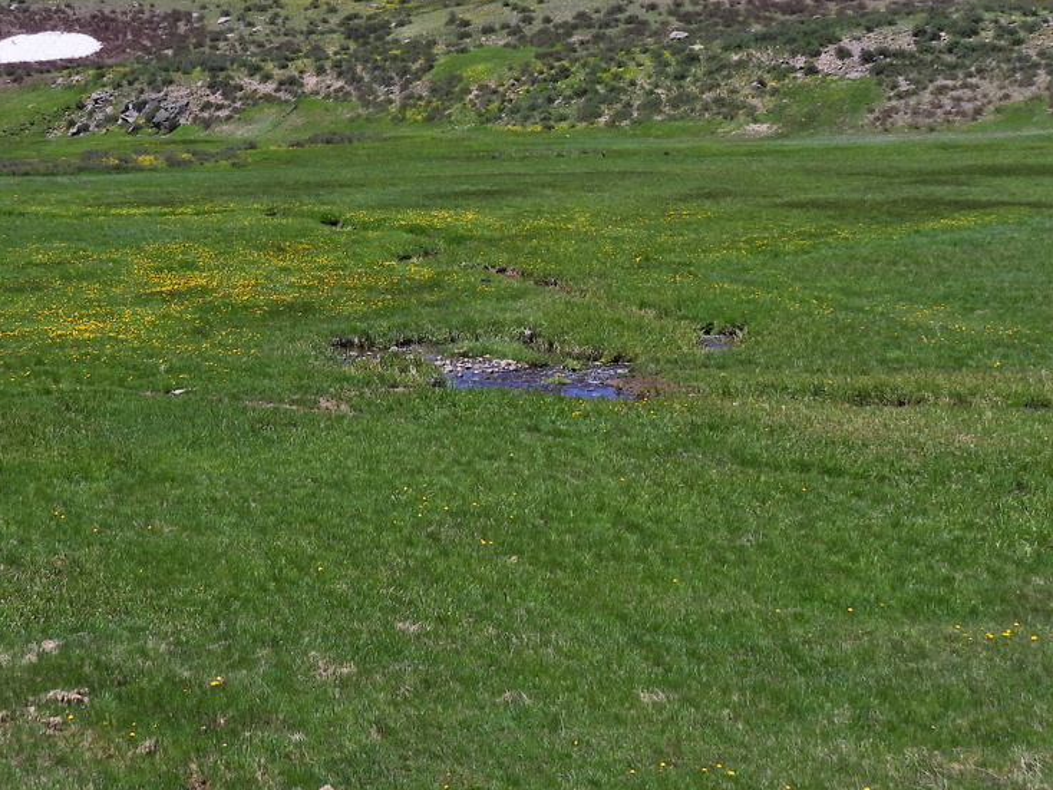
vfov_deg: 23.9
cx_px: 389
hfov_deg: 31.5
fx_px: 1856
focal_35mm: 61
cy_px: 264
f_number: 3.5
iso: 100
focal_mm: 6.2
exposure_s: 1/1600
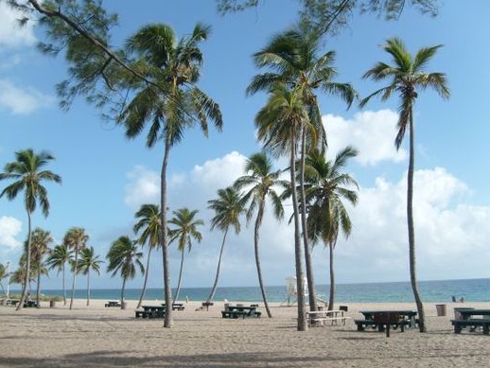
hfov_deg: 51.3
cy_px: 187
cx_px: 242
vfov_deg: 39.7
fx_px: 510
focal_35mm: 36
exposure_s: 1/350
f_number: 7.1
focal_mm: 5.8
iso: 80
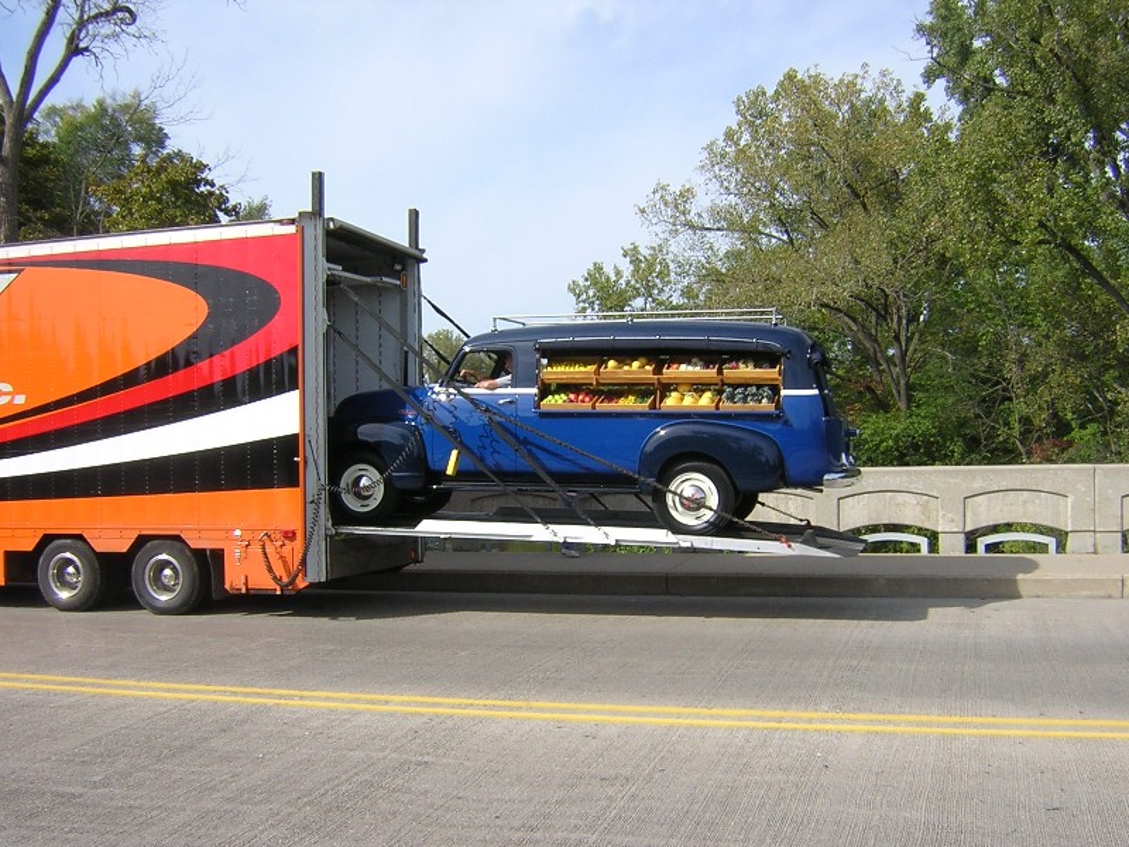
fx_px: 1174
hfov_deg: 51.4
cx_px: 564
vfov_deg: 39.7
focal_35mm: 36
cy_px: 424
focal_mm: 4.7
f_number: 5.2
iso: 100
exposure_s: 1/281
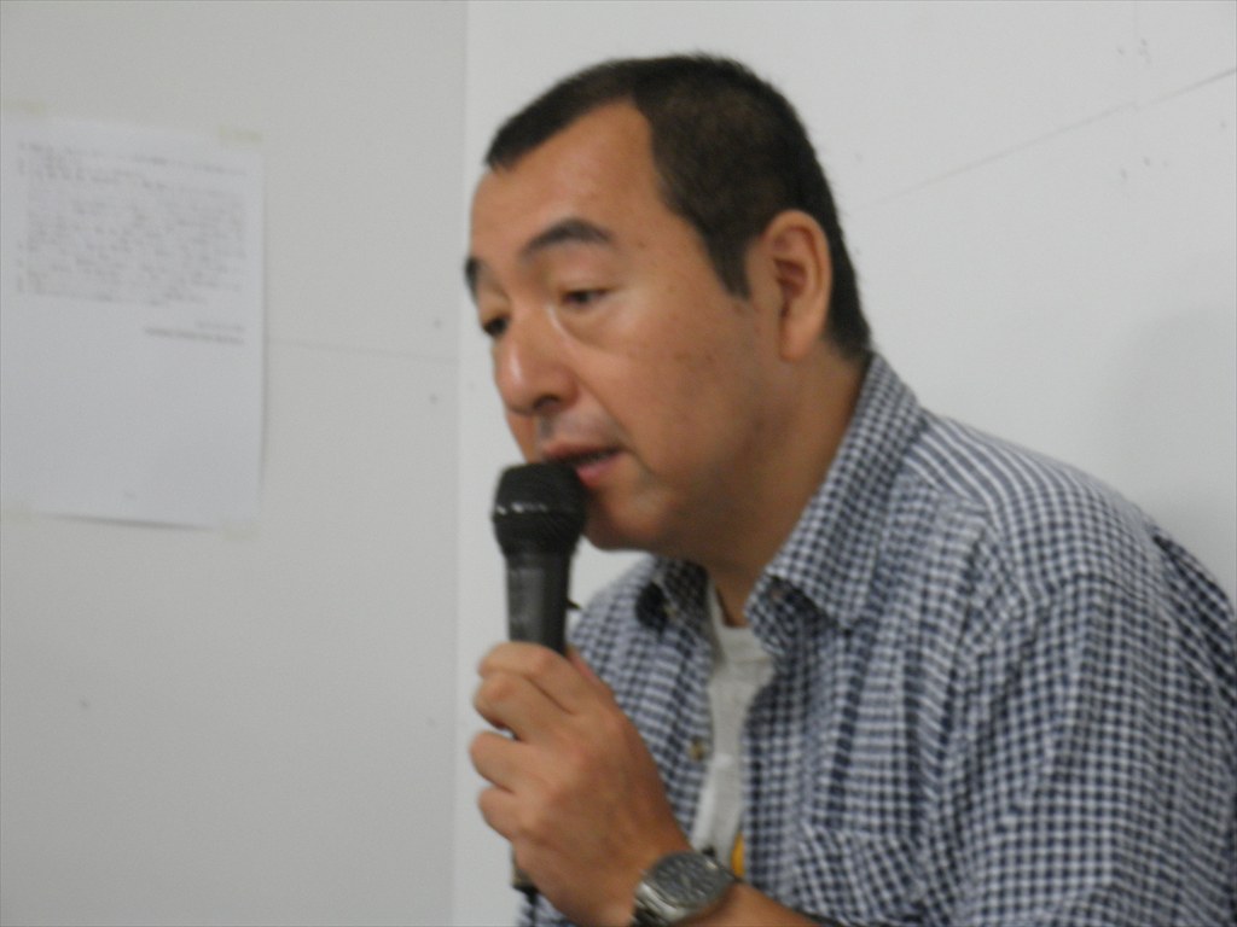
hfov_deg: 16.1
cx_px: 618
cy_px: 464
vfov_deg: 12.1
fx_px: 4360
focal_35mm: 122
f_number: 5.5
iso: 200
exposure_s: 1/8
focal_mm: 21.6
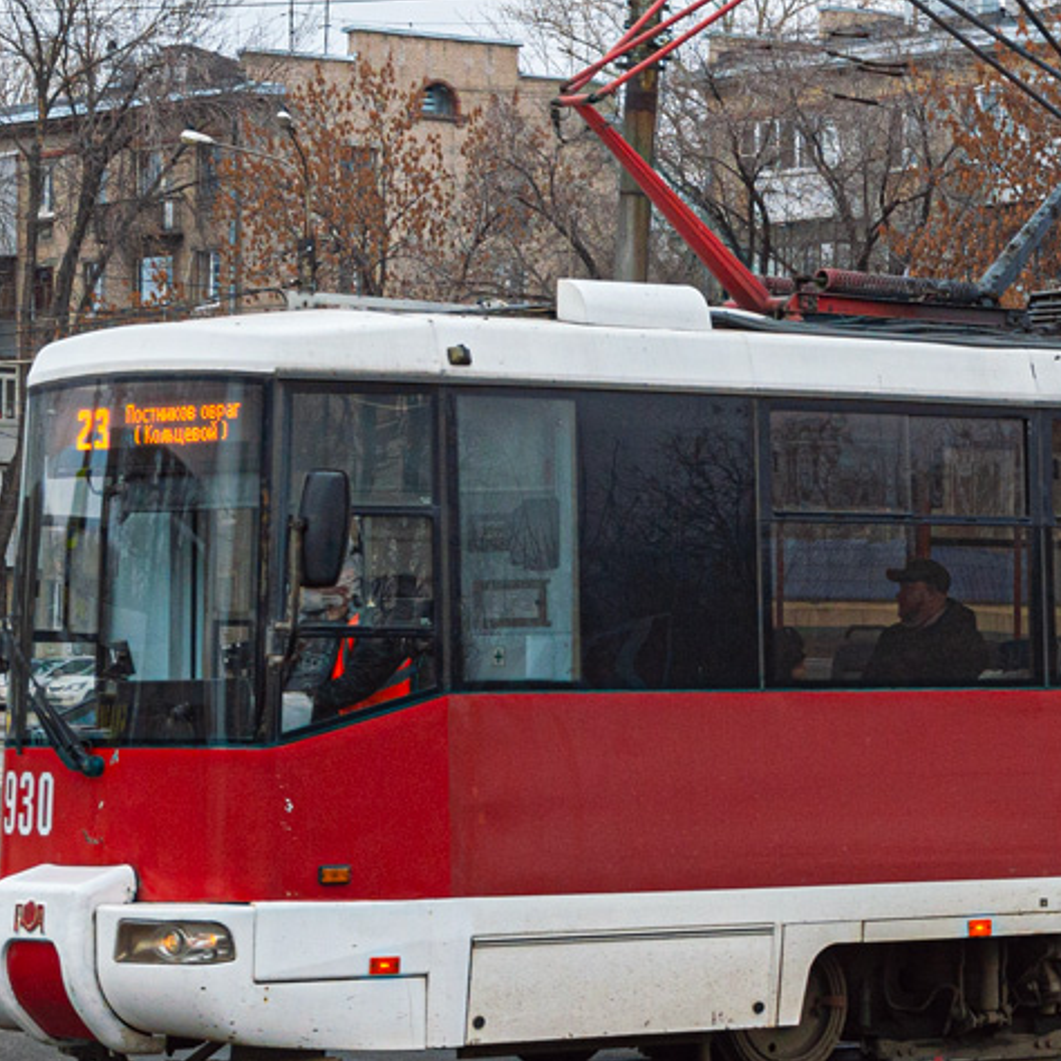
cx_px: 1173
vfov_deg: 13.5
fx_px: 4473
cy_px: 281
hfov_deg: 13.3
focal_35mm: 129
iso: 100
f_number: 5.6
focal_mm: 32
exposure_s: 1/400
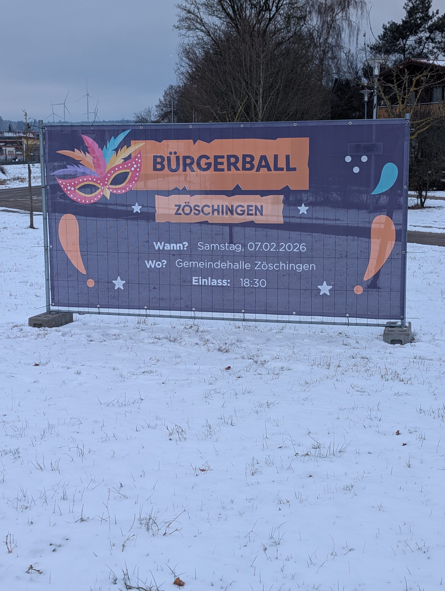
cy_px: 296
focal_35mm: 49
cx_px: 222
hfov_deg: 29.8
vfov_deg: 38.9
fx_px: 838
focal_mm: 6.9
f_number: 1.68
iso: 22
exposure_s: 1/269
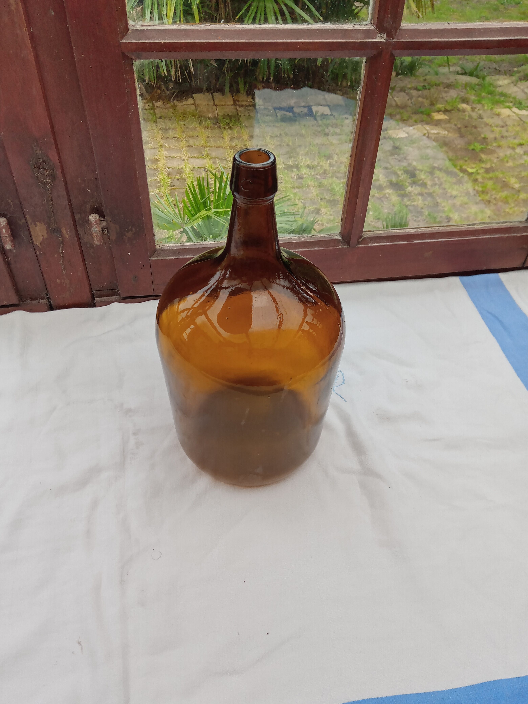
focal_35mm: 28
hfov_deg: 49.7
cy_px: 352
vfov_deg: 63.4
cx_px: 264
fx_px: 569
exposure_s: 1/492
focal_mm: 3.57
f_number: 1.8
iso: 112
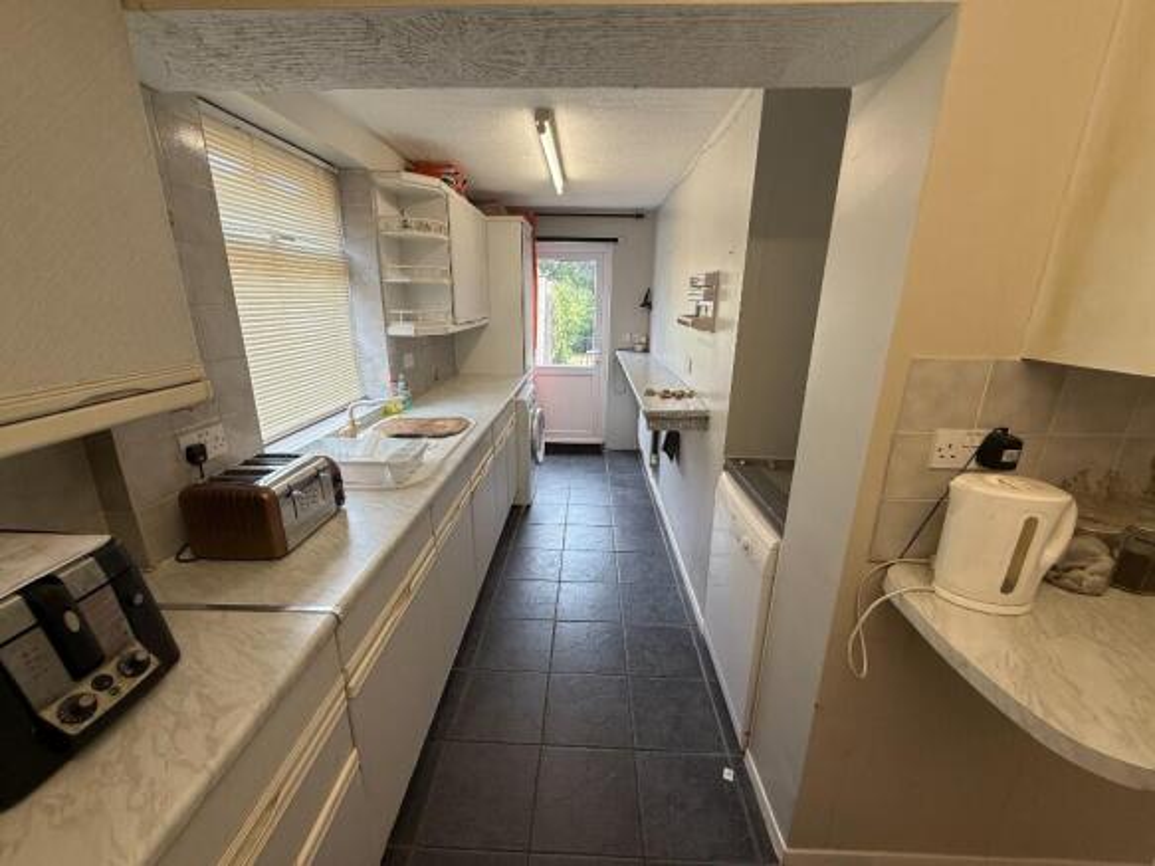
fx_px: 467
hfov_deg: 102.1
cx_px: 578
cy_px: 433
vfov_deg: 85.7
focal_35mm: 14
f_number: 2.2
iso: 80
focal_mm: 2.22
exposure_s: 1/100
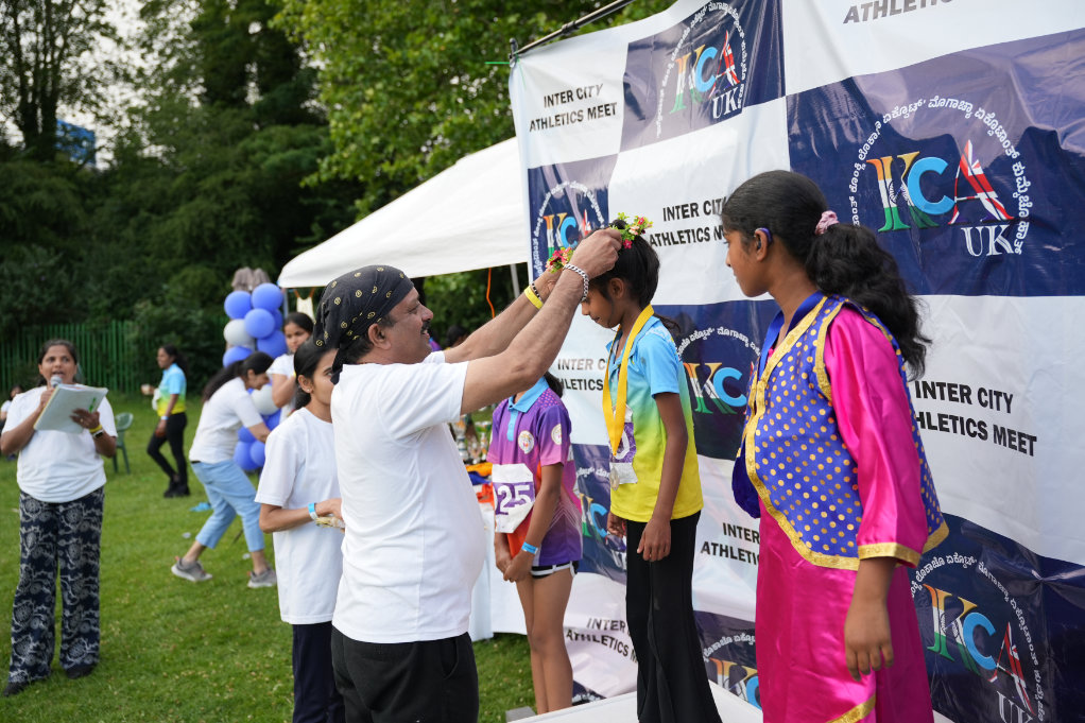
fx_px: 955
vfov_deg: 41.5
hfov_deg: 59.2
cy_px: 362
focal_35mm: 32
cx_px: 542
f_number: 2.8
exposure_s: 1/800
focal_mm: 31.7
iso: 250
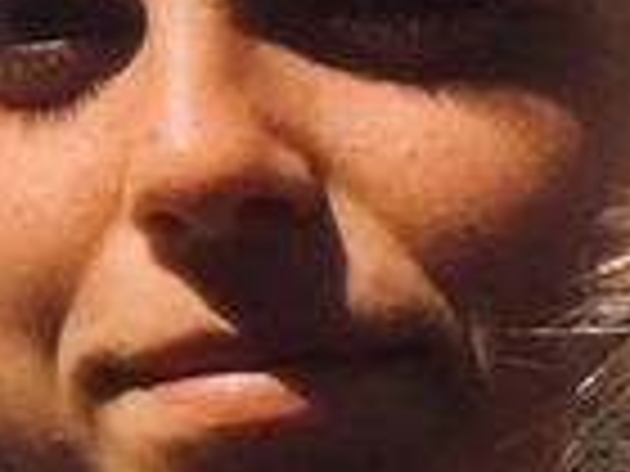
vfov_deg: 6.3
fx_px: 4131
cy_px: 1056
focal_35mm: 227
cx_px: 2007
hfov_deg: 7.5
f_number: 2.2
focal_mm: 2.65
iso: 32
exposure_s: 1/1164
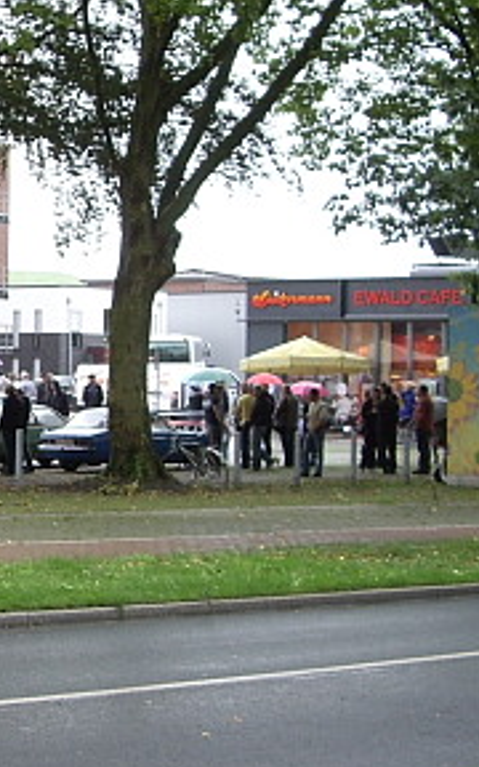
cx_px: -224
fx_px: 2339
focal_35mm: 112
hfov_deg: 11.3
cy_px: 346
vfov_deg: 18.6
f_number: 2.8
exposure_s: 1/50
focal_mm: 7.9
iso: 100
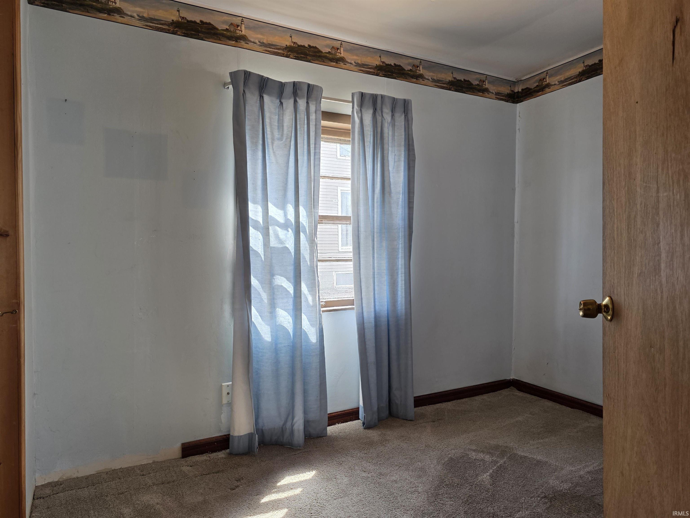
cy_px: 259
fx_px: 458
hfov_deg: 73.9
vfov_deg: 58.9
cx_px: 345
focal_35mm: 23
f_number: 1.7
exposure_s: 1/120
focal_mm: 6.3
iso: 100
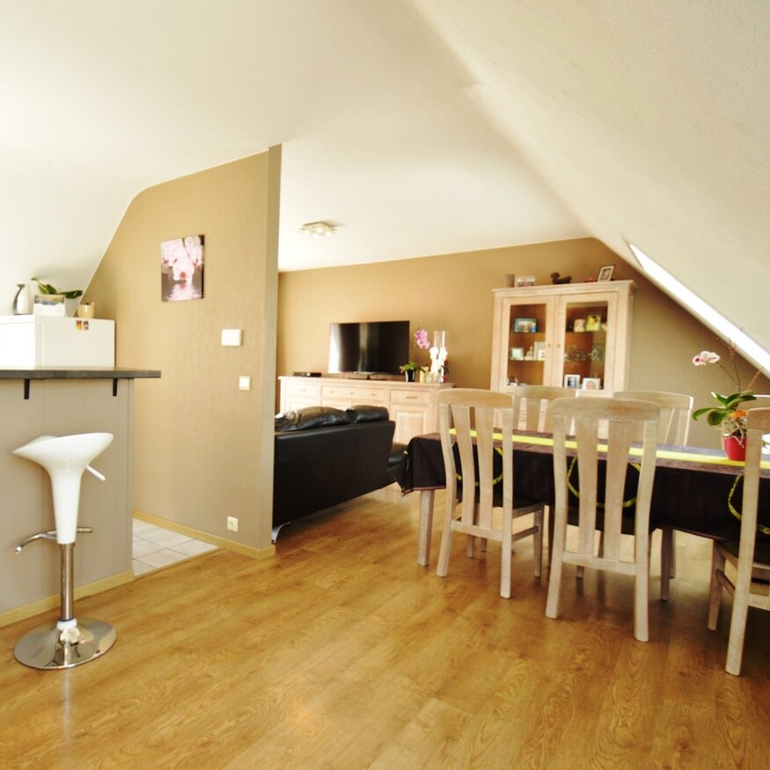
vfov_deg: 70.5
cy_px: 382
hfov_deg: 69.6
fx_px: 545
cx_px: 300
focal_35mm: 22
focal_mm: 11
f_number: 4
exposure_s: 1/60
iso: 400
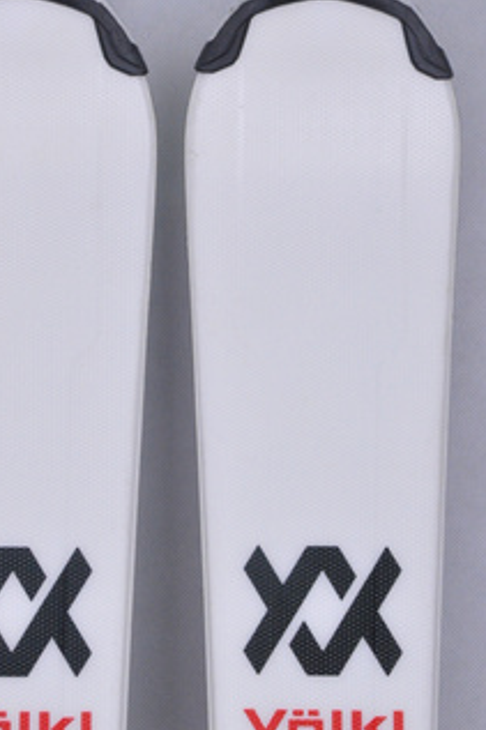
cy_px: 477
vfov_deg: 9.2
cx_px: 167
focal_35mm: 224
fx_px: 4535
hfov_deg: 6.1
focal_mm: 105
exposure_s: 1/125
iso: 3200
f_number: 9.5
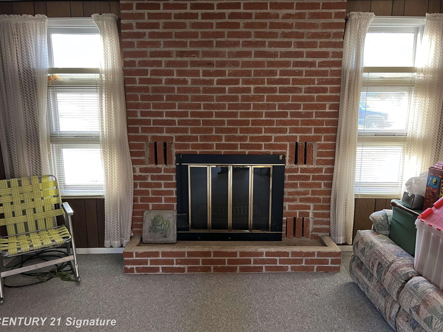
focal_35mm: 28
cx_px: 218
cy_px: 161
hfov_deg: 63.4
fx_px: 358
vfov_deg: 49.7
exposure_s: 1/60
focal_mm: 5.7
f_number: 1.5
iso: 400
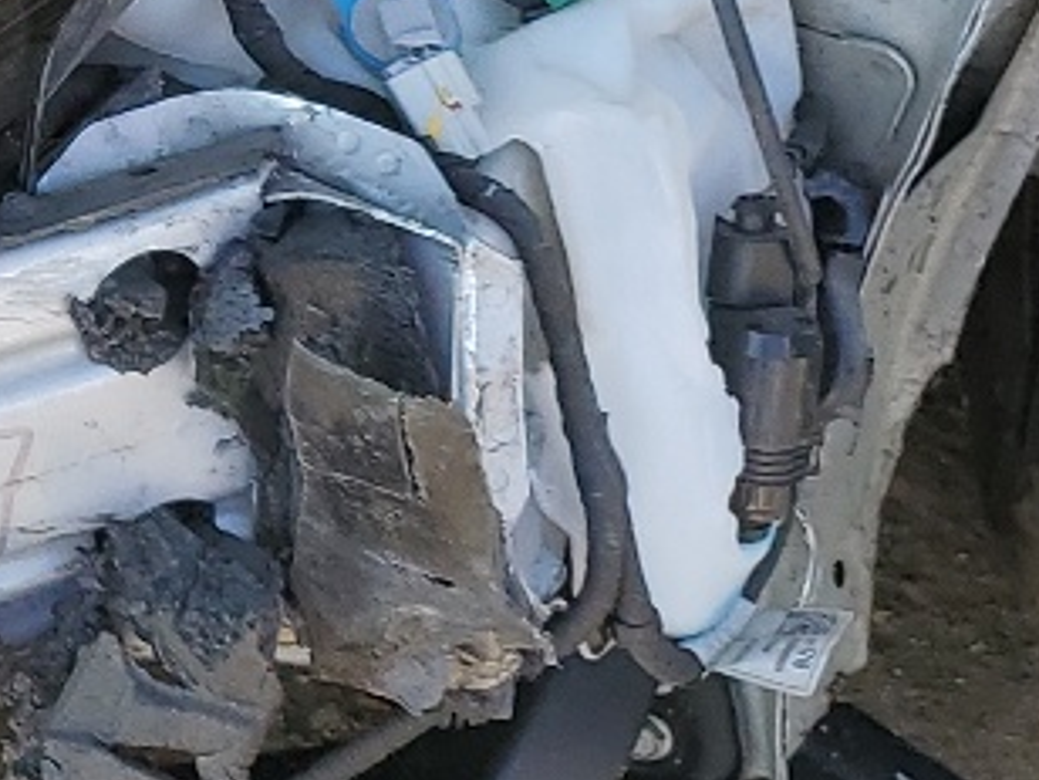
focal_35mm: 135
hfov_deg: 13.5
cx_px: -671
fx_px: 4052
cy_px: -105
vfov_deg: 10.8
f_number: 1.5
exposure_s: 1/526
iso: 50
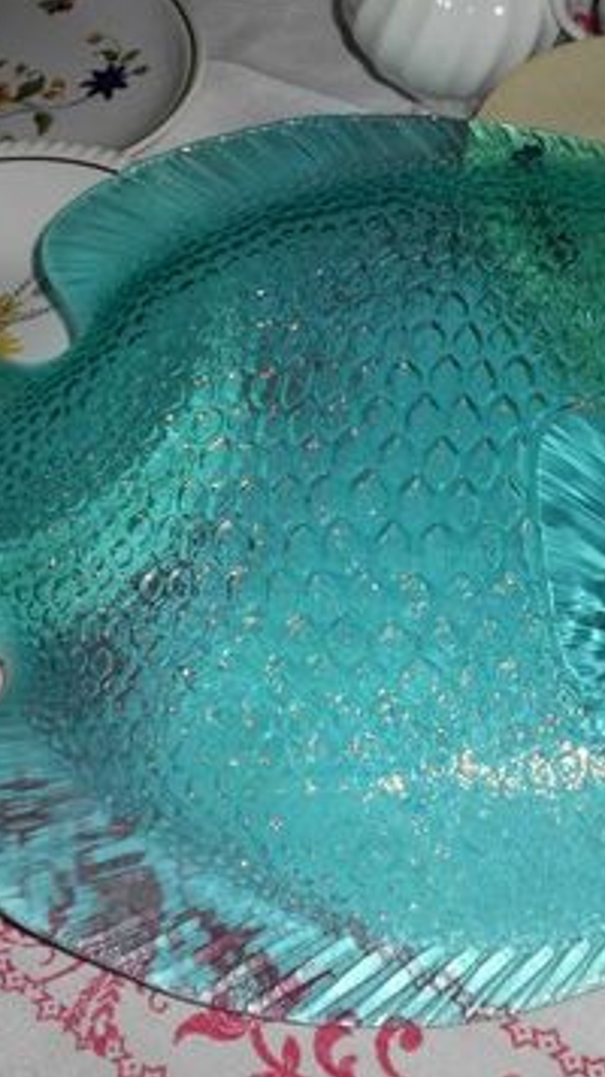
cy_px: 535
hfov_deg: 23.7
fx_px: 1427
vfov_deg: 41.3
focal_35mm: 50
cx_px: 436
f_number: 3.6
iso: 80
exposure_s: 1/30
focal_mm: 5.8
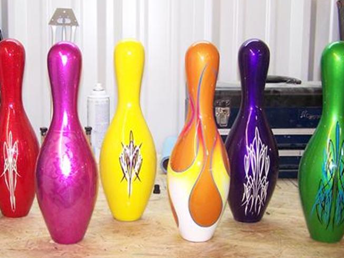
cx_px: 111
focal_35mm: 58
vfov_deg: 25.3
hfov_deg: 32.9
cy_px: 126
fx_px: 577
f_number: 2.8
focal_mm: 6.3
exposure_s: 1/60
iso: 200
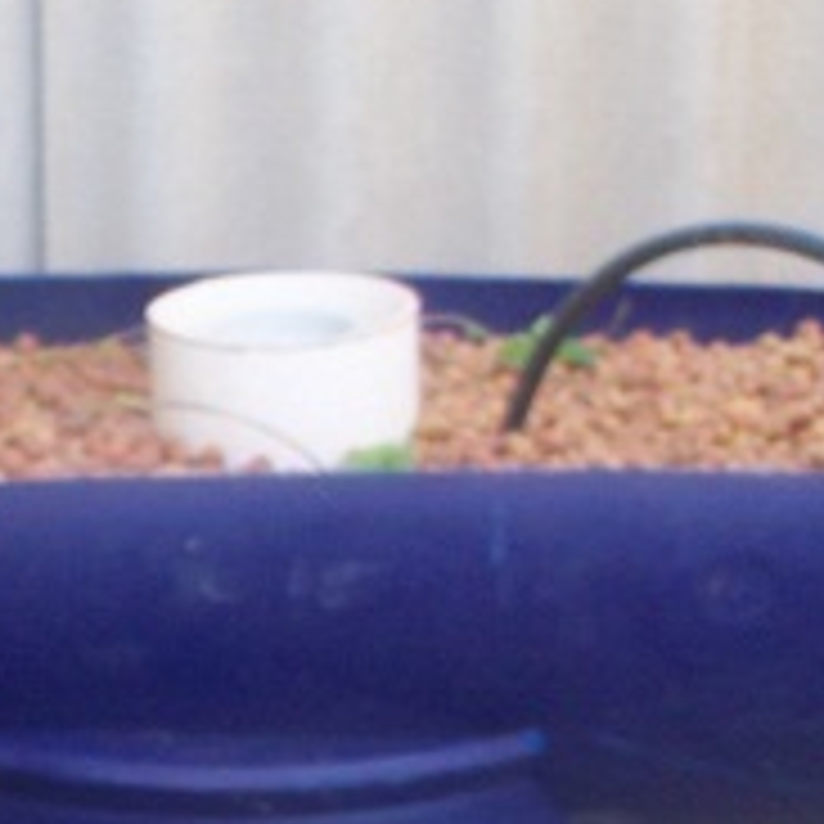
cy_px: 815
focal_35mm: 135
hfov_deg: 12.4
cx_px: -347
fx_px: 3636
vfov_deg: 12.8
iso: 64
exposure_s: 1/50
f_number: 3
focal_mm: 6.3
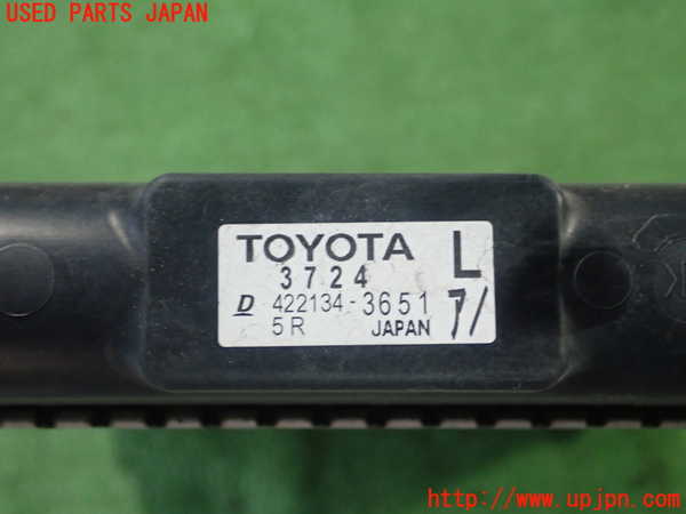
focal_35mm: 57
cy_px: 257
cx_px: 343
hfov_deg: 33.8
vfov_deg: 25.7
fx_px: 1130
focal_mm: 10.29
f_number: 3.5
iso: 500
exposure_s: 1/50
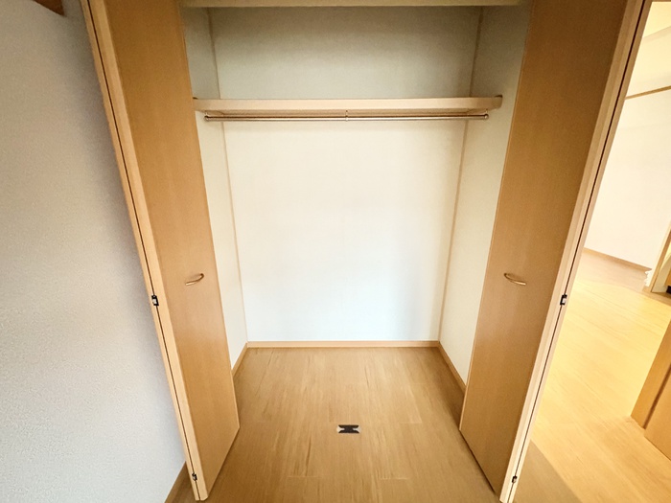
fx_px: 271
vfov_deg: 85.7
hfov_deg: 102.1
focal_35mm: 14
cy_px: 252
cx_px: 336
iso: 1000
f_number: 2.2
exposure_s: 1/40
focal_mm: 2.22
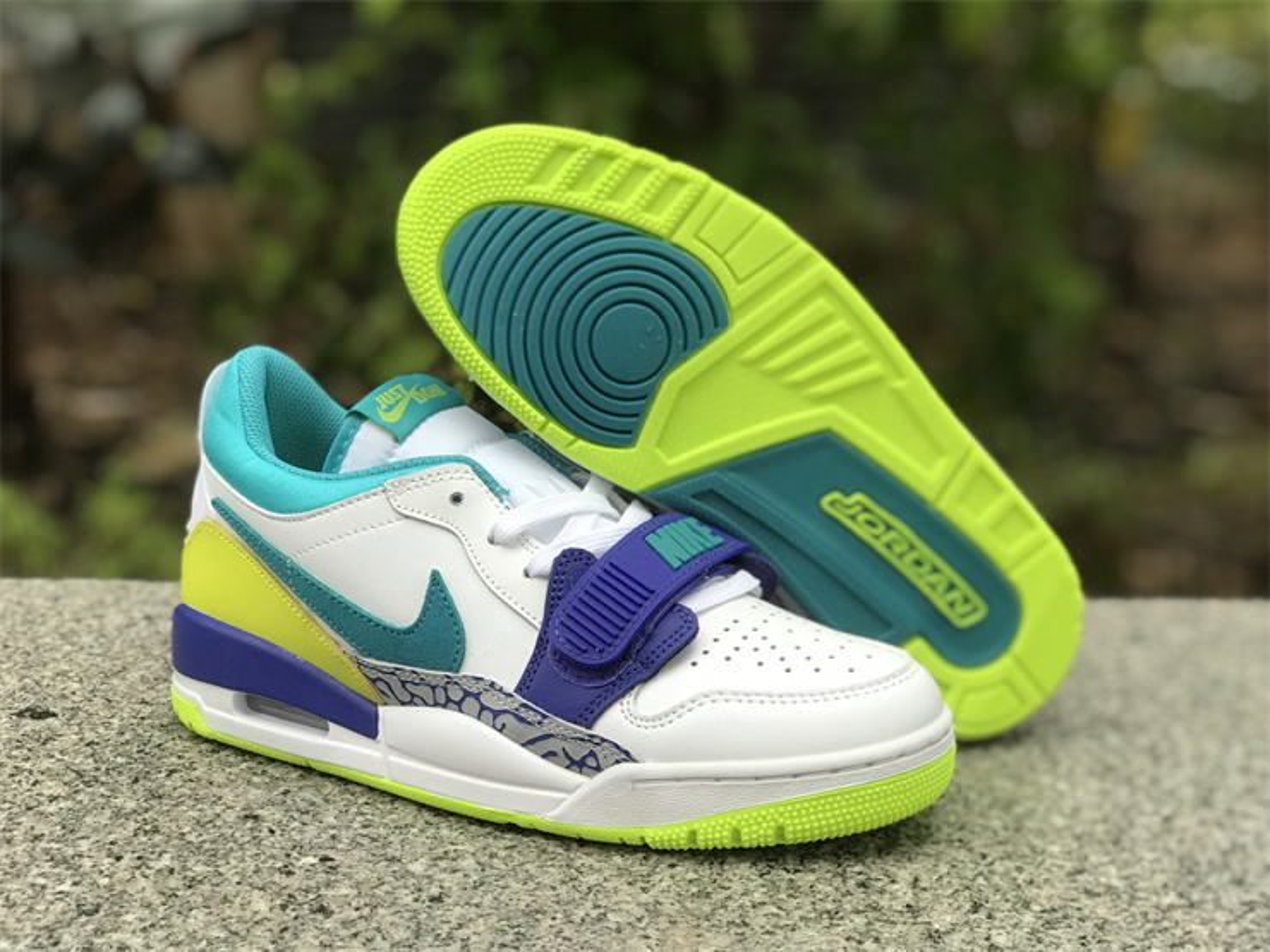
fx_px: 2091
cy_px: 476
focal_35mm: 57
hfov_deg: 33.8
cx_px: 635
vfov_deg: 25.7
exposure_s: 1/50
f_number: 2.8
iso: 40
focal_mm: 6.6
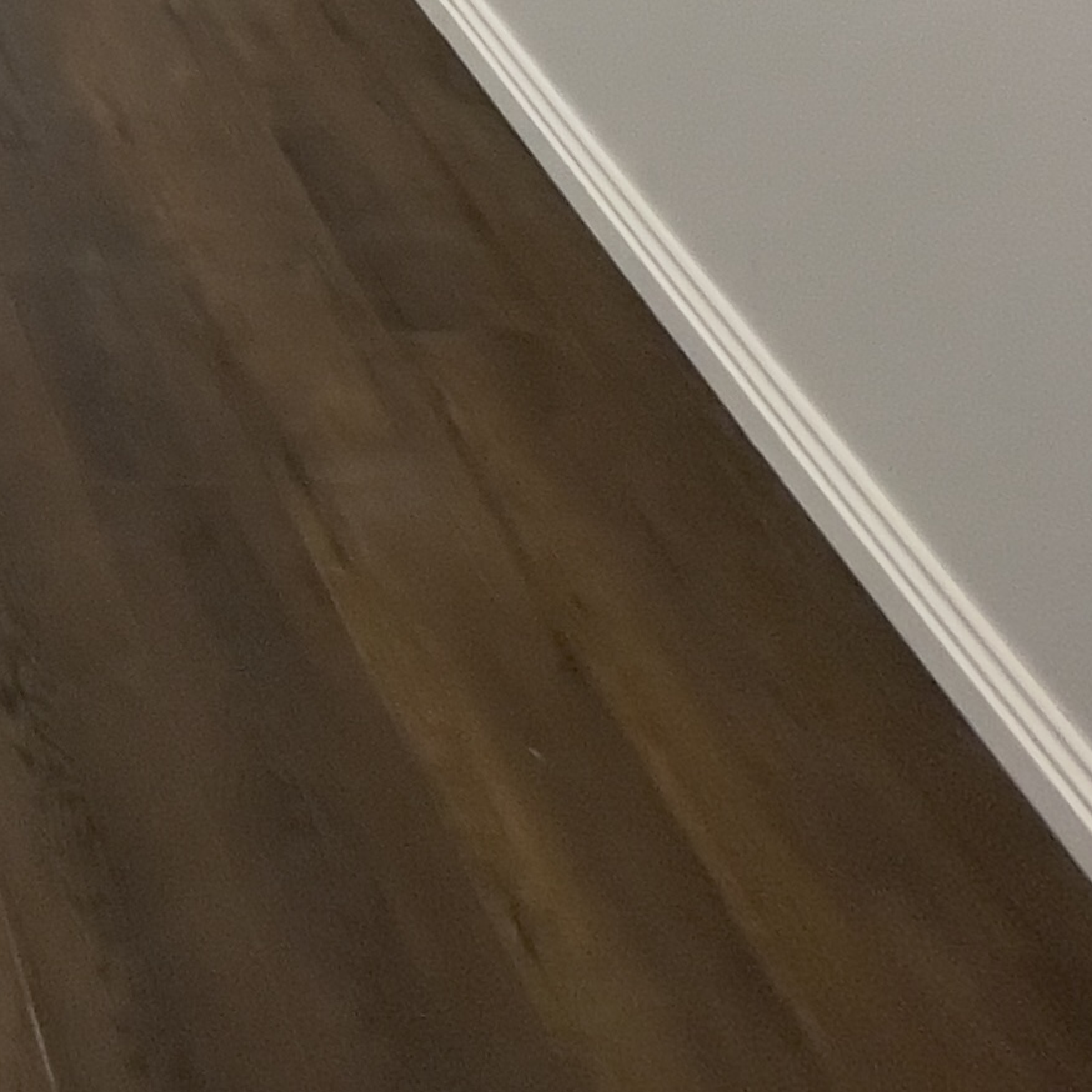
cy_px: -790
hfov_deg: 23.0
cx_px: -711
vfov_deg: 22.2
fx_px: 1892
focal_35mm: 53
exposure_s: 1/100
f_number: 2.4
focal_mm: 1.54
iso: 320
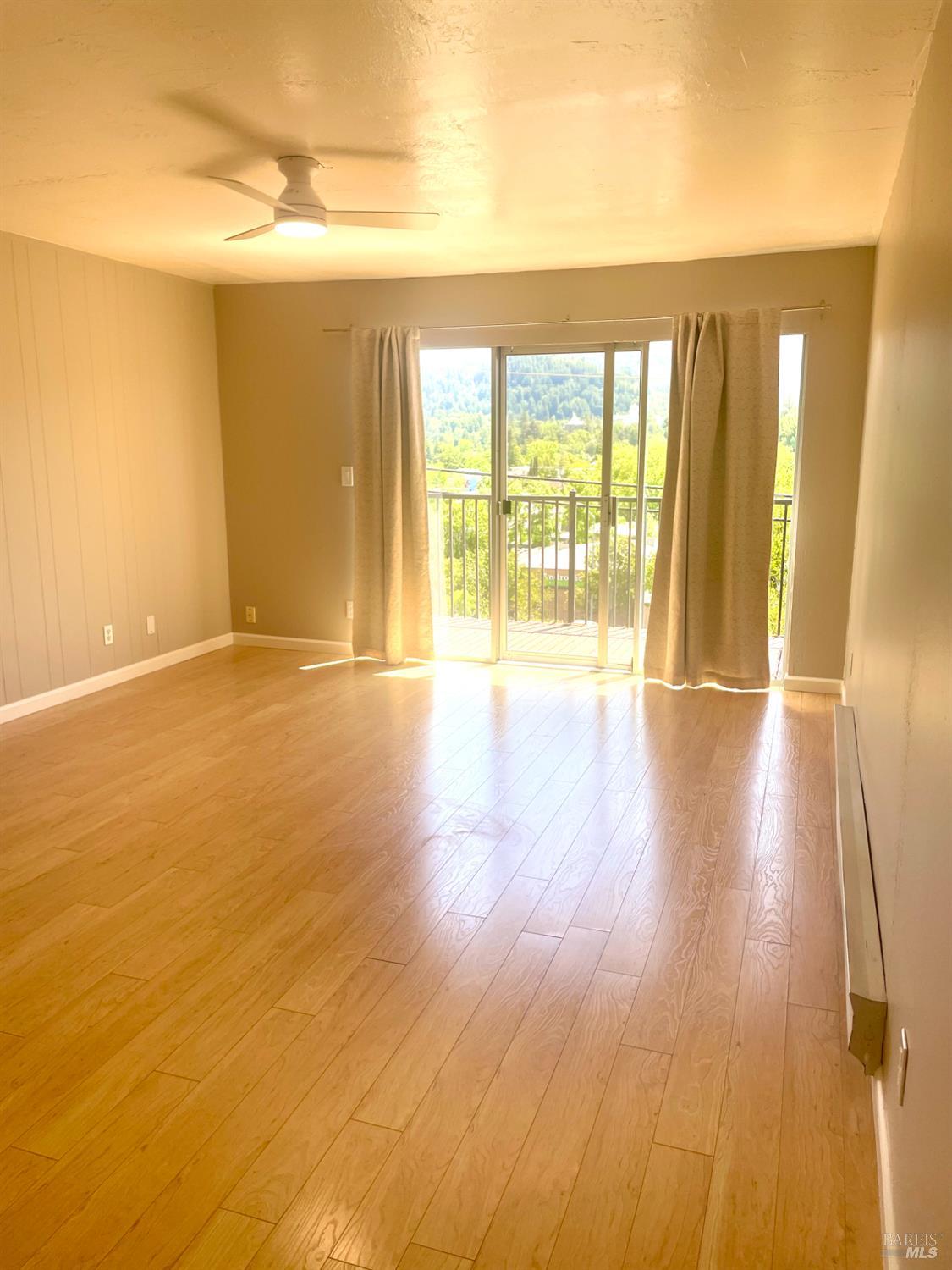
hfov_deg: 53.1
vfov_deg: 67.3
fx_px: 953
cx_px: 476
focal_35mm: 26
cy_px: 635
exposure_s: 1/295
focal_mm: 4.2
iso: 32
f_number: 1.6
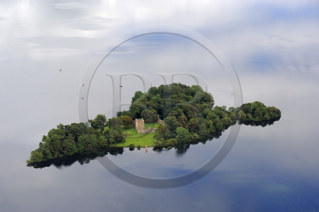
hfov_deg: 16.8
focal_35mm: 122
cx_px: 160
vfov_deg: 11.2
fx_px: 1080
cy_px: 106
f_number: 6.3
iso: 400
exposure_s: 1/800
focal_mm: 122
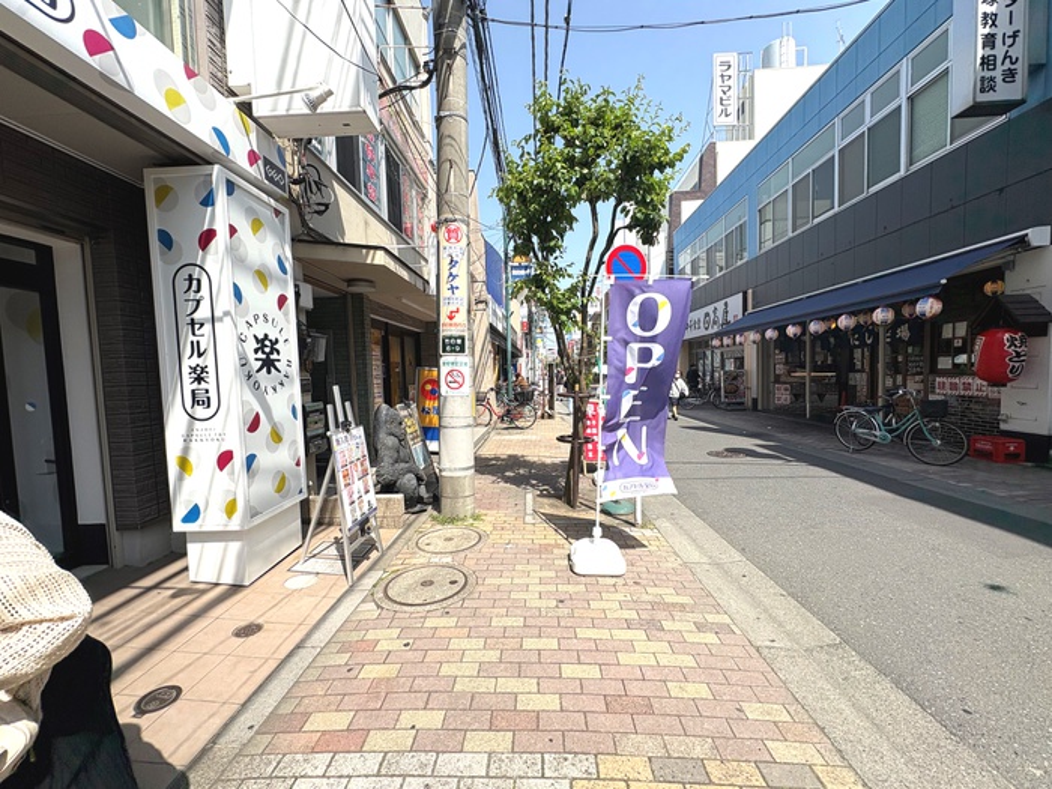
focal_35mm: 14
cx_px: 526
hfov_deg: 102.1
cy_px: 394
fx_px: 425
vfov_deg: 85.7
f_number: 2.2
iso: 50
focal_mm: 2.22
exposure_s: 1/1748
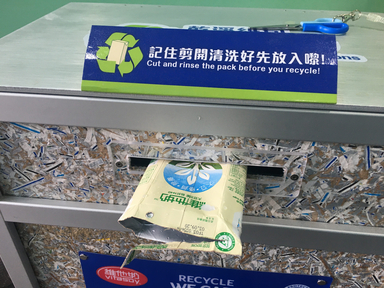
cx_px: 192
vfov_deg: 48.2
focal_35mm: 29
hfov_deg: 61.7
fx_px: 322
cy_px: 144
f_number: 2.2
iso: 50
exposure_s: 1/33
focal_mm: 4.15
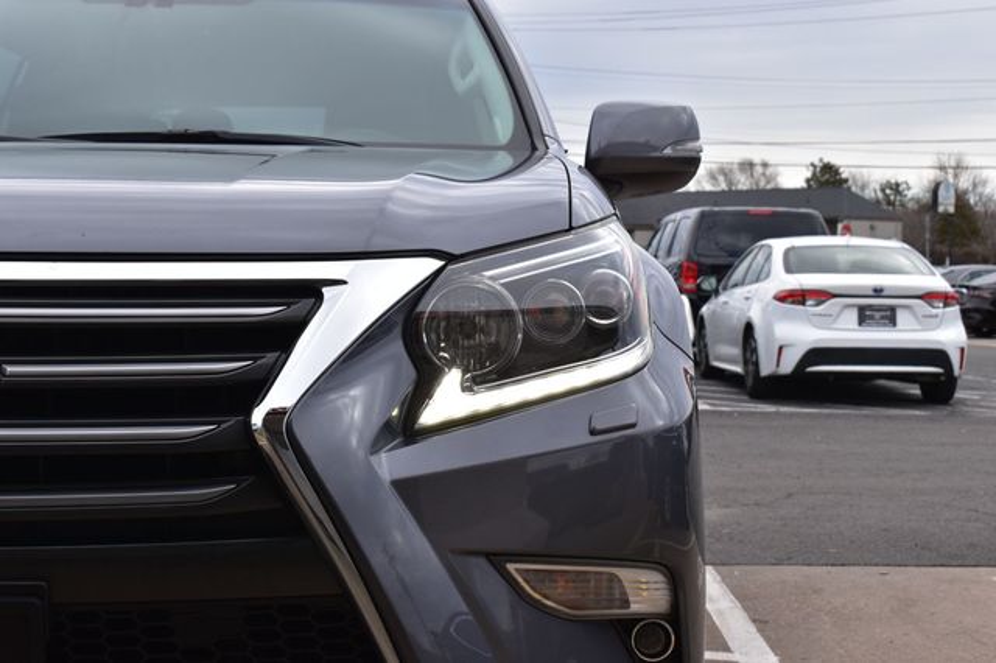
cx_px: 498
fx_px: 1742
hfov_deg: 31.9
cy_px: 332
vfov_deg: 21.5
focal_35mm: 63
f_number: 11
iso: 400
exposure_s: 1/320
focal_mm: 42
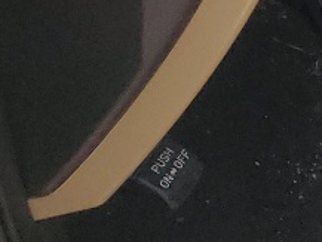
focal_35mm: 192
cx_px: 1039
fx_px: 1787
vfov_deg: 7.0
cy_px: -456
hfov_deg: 8.3
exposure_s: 1/2000
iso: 50
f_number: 1.5
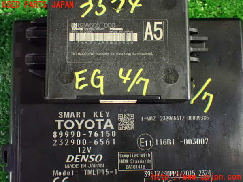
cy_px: 91
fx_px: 379
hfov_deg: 35.5
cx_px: 122
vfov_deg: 27.0
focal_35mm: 54
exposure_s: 1/15
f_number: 3.3
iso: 1600
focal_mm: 9.65
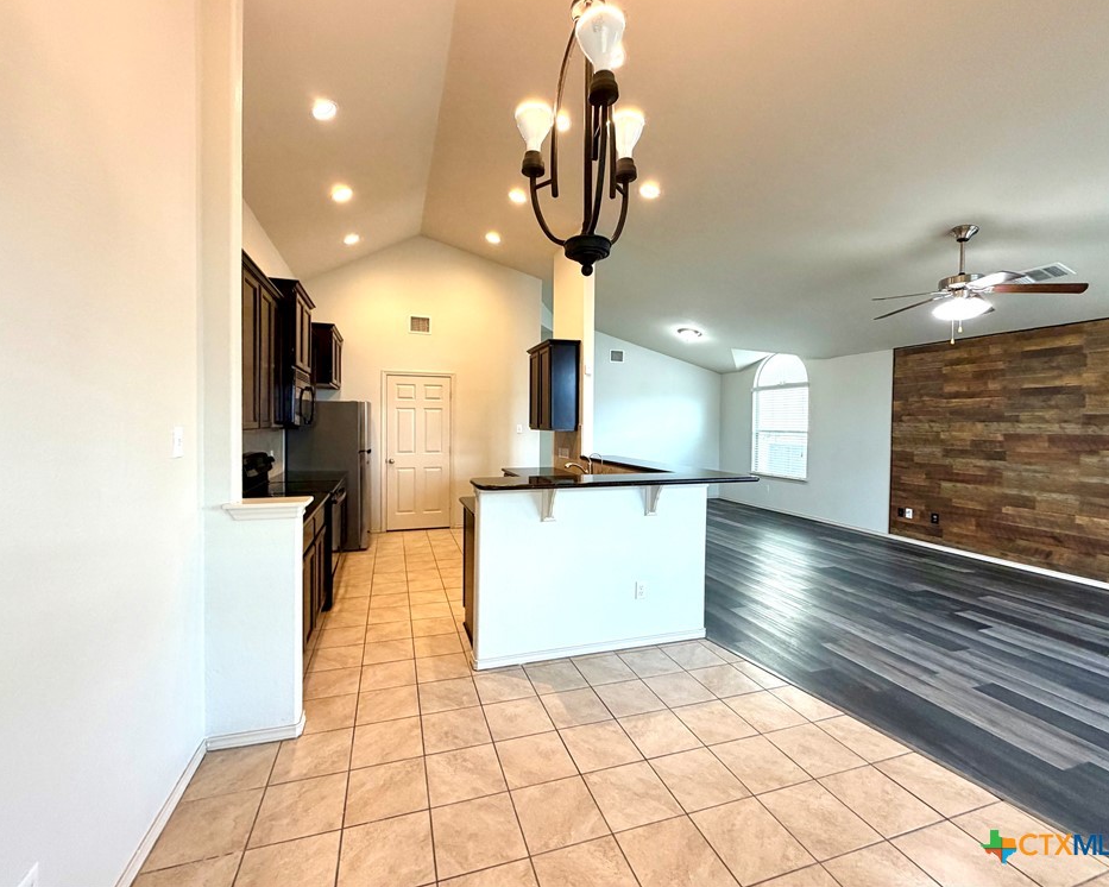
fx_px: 492
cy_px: 432
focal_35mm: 15
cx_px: 546
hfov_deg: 96.8
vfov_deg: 84.0
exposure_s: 1/120
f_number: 2.2
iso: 250
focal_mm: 2.22
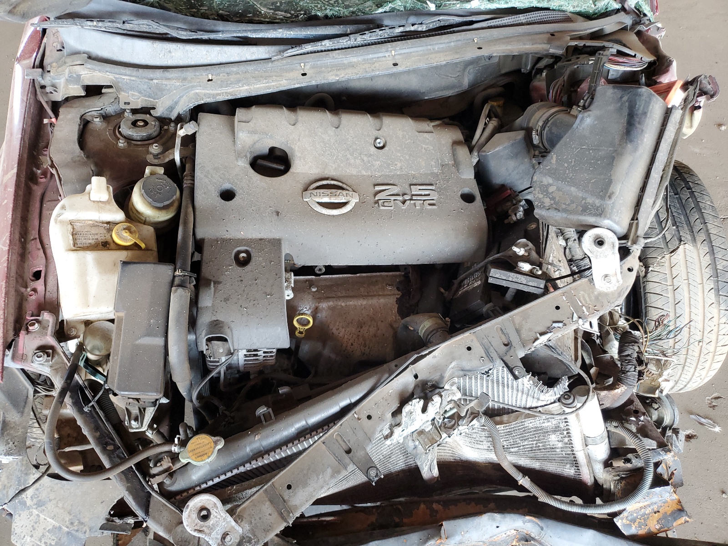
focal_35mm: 26
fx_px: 547
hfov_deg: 67.3
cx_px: 364
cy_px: 273
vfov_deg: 53.1
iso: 136
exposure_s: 1/60.2
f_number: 1.5
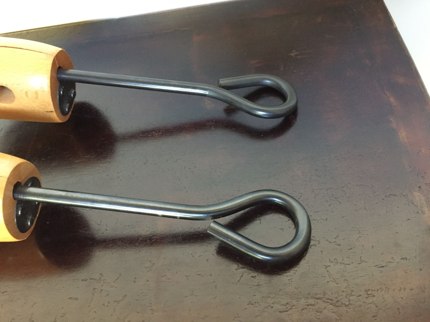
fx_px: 360
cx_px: 215
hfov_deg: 61.7
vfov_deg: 48.2
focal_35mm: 29
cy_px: 161
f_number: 2.2
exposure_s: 1/17
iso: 500
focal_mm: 4.15
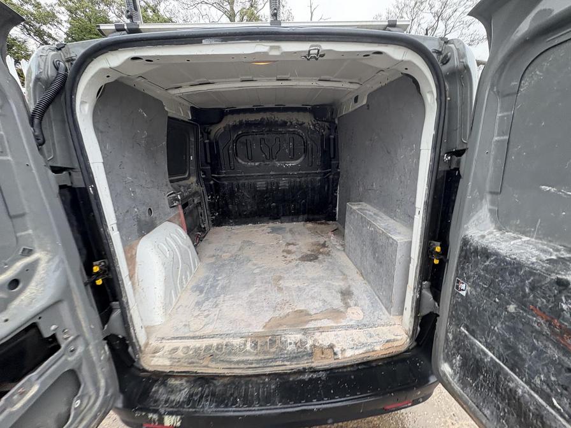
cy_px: 214
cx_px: 286
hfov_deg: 102.1
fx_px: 231
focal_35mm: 14
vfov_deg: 85.7
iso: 80
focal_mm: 2.22
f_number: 2.2
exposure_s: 1/99
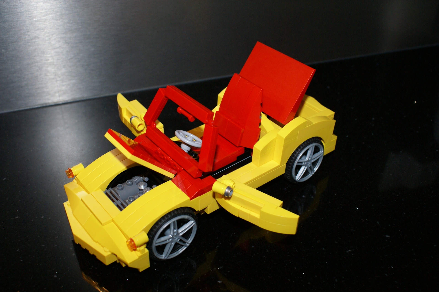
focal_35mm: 39
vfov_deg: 34.2
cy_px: 146
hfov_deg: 49.6
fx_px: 476
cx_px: 220
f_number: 5.6
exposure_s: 1/60
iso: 400
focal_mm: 26
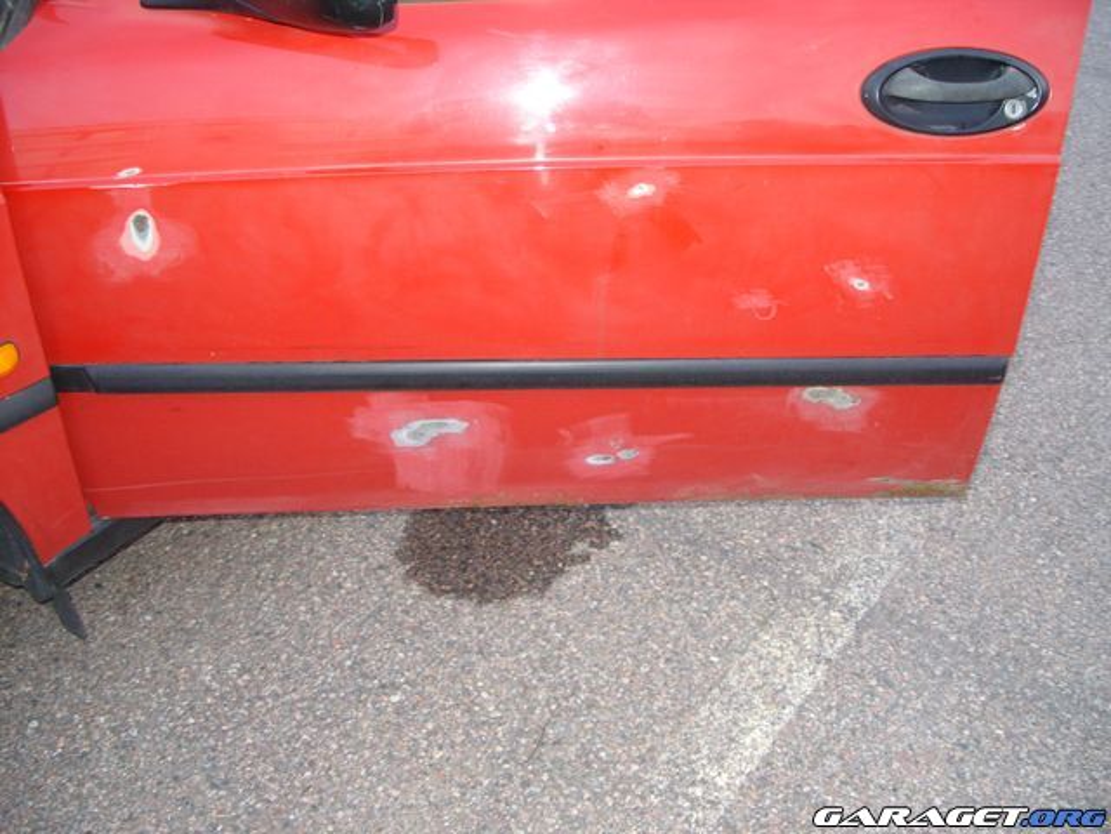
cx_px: 556
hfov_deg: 49.0
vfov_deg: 37.7
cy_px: 417
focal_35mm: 38
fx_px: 1220
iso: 200
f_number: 2.8
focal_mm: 7.8
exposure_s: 1/30
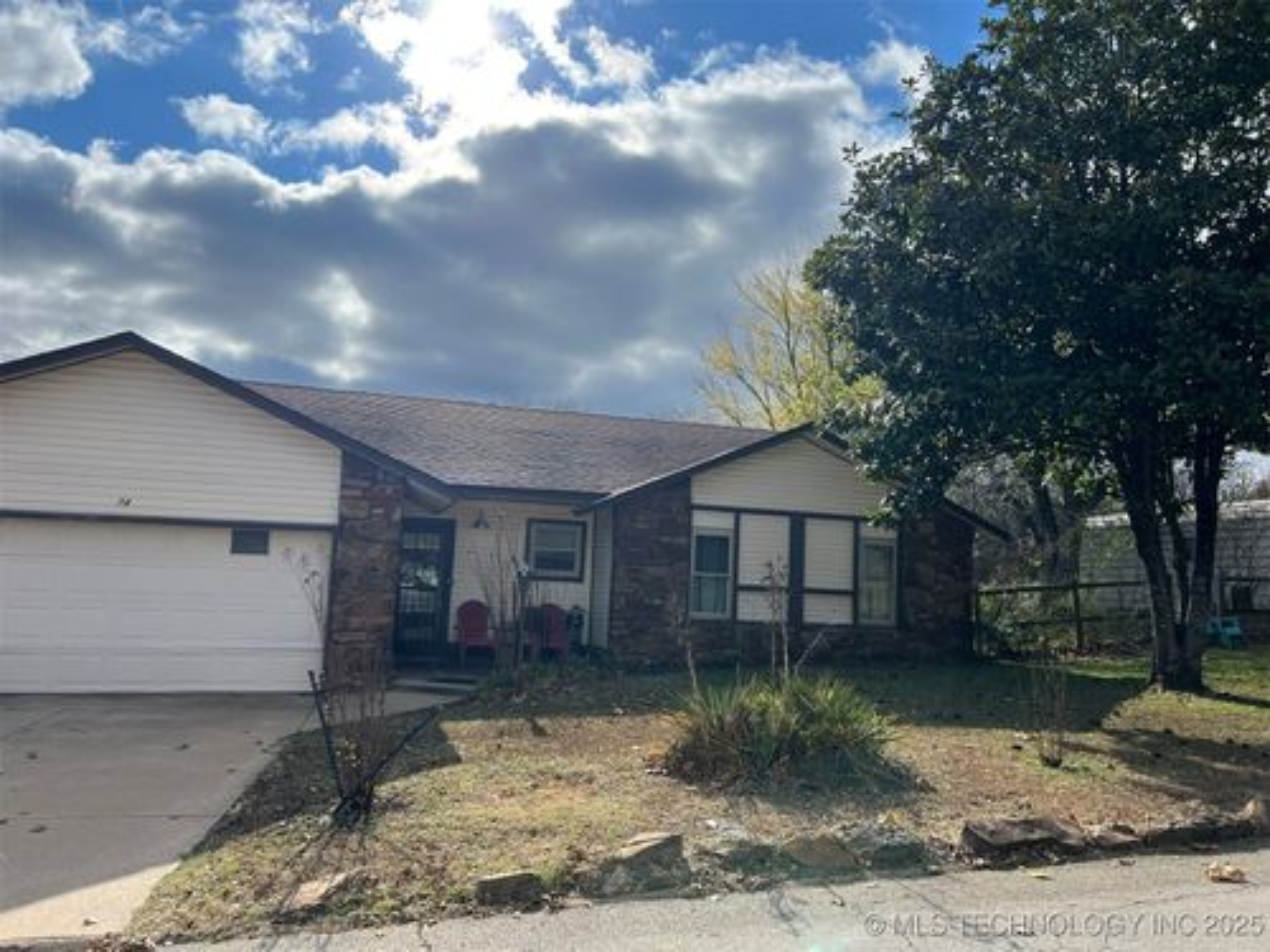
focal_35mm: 26
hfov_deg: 67.3
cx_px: 635
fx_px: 954
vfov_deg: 53.1
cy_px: 476
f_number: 1.5
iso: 50
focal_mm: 5.7
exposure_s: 1/6993
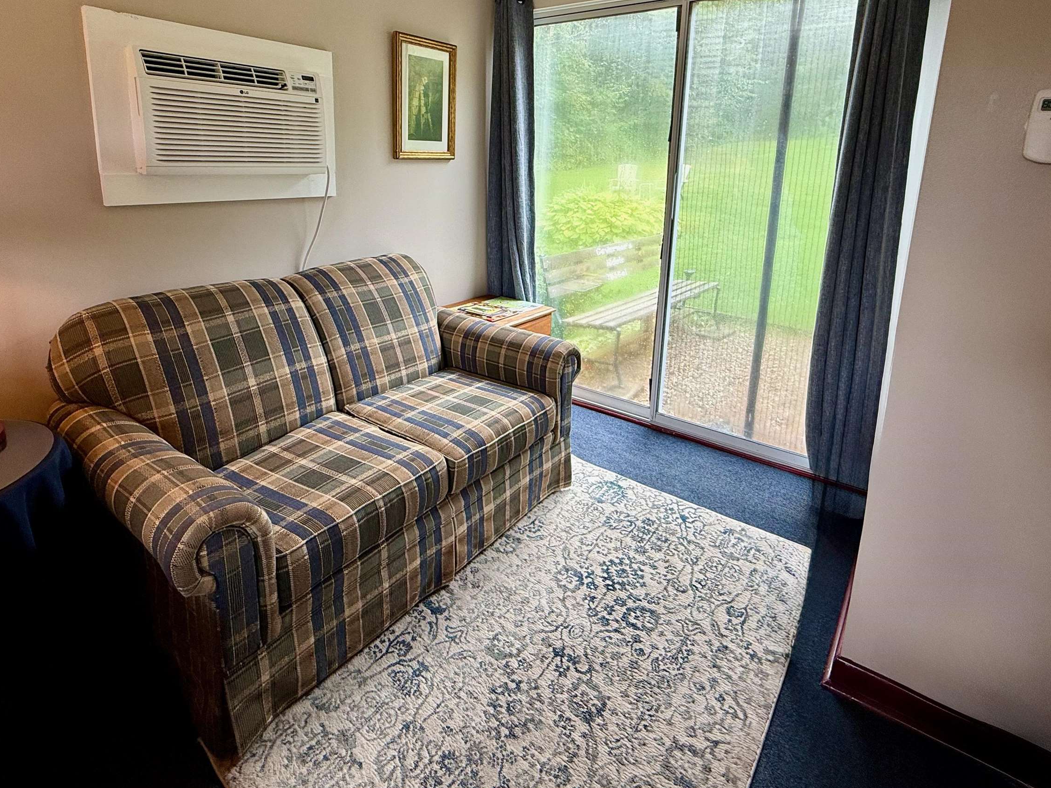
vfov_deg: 67.1
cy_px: 274
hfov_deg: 84.7
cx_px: 517
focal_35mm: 19
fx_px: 577
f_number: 2.2
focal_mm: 2.22
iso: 50
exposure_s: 1/99
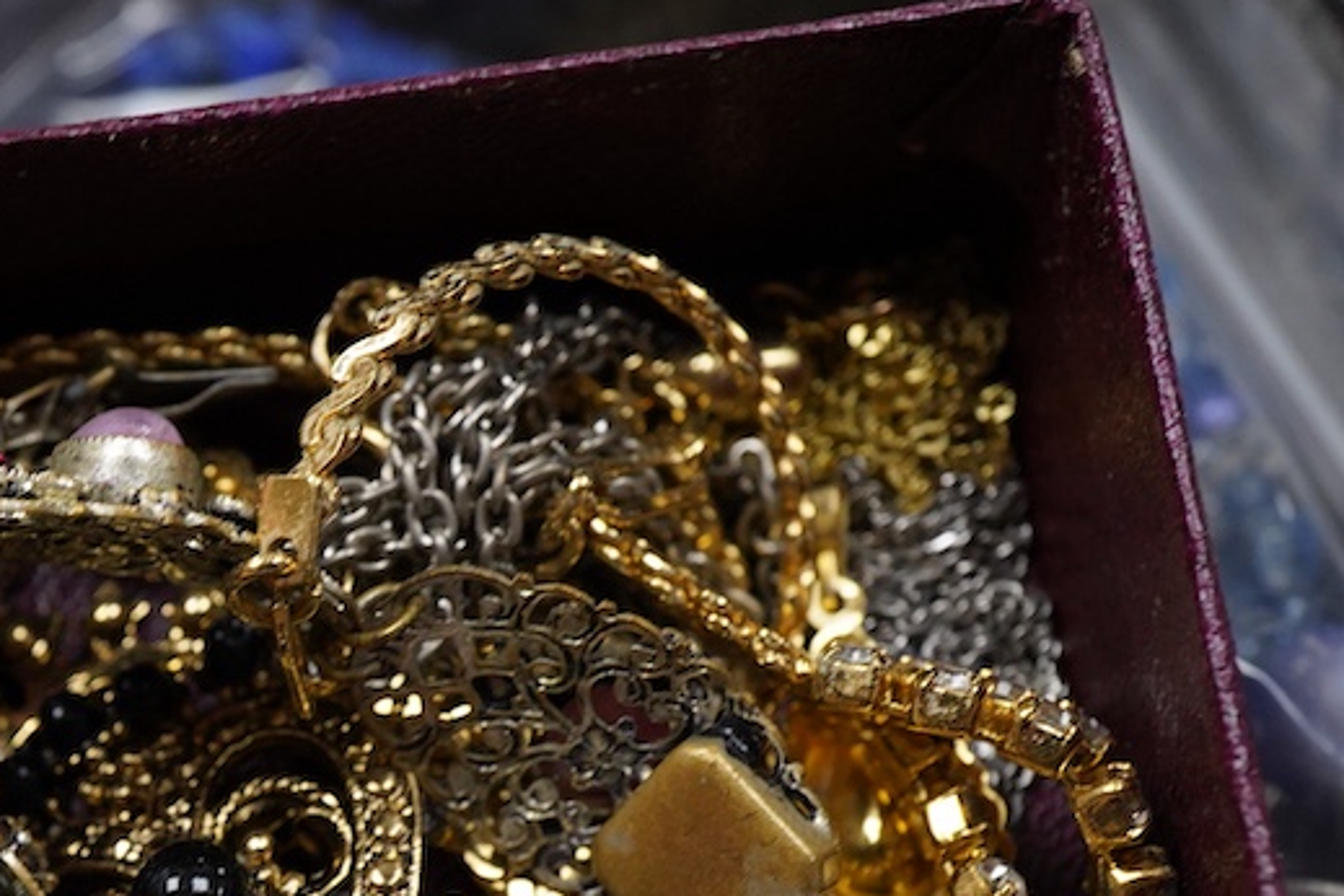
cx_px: 277
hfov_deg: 25.6
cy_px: 761
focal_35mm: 78
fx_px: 2912
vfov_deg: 17.3
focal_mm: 30
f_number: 11
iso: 1250
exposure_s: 1/125
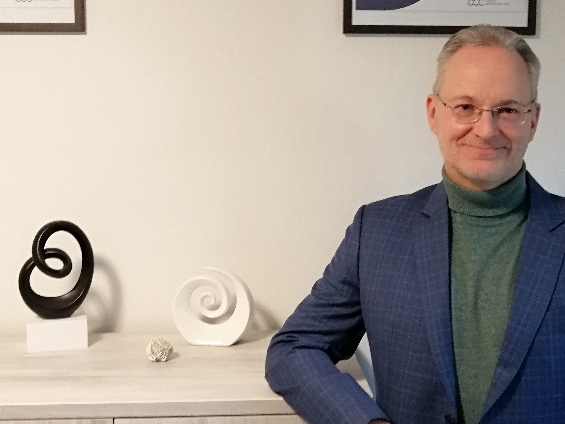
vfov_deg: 38.5
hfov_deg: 50.0
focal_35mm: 37
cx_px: 326
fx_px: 604
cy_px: 174
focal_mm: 3.95
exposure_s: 1/25
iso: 320
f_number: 1.8
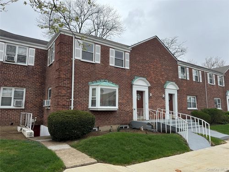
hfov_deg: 71.6
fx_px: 159
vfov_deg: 56.8
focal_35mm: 24
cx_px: 114
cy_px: 86
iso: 80
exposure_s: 1/2506
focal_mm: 6.76
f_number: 1.78
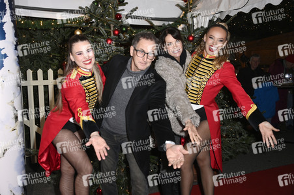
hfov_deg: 48.5
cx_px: 147
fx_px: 326
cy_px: 98
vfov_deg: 33.4
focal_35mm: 40
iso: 1250
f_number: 5.6
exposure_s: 1/250
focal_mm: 40
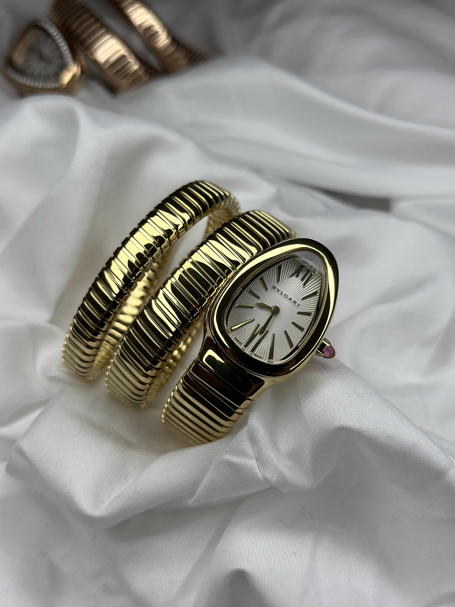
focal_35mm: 48
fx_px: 841
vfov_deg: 39.7
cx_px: 228
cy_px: 304
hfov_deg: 30.3
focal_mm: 6.86
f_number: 1.78
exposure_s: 1/1541
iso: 80
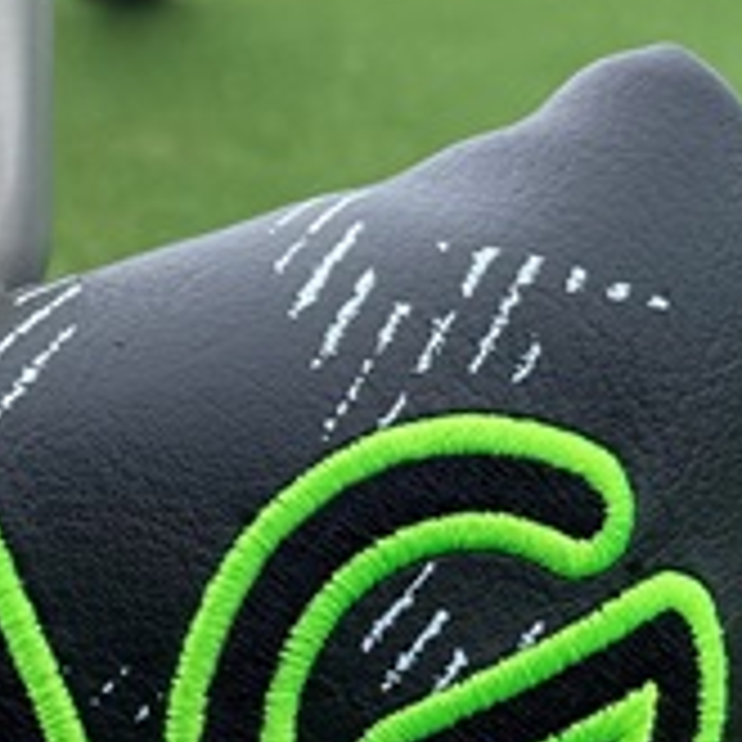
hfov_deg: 17.4
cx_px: -418
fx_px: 2134
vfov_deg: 19.7
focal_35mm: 88
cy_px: 492
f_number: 1.6
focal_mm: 4.2
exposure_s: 1/855
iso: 32
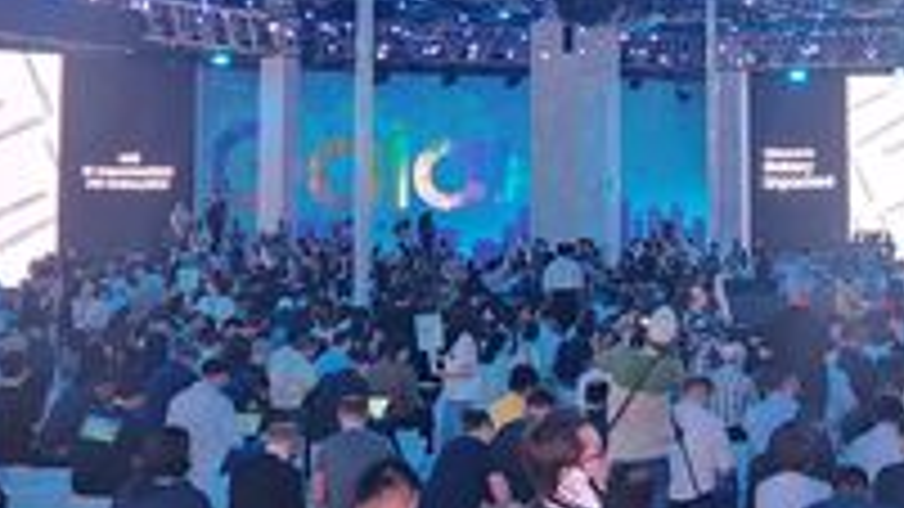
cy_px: 81
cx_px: 814
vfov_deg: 17.5
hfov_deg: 29.7
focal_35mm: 68
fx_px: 1630
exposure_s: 1/54
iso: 200
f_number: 1.8
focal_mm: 5.4
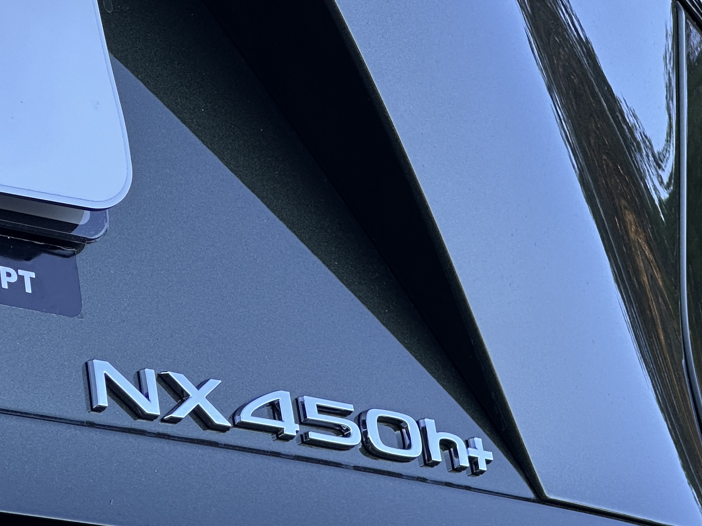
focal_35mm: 174
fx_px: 3529
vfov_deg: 8.5
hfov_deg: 11.4
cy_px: 425
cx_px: 392
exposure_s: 1/99
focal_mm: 9
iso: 50
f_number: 2.8
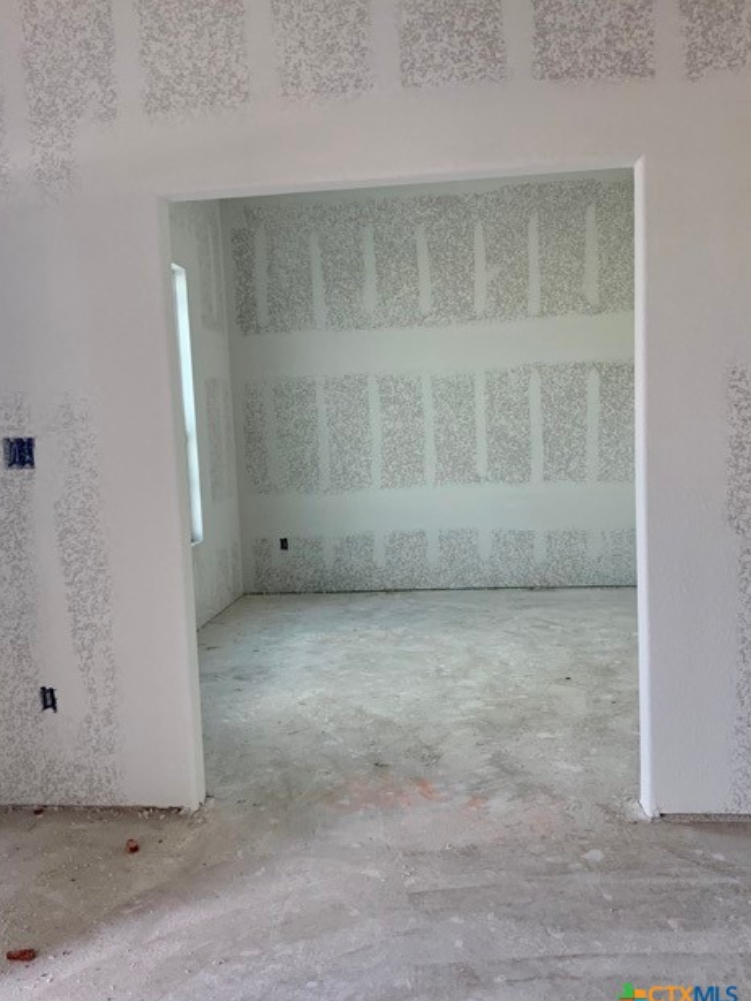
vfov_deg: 60.0
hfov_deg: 46.8
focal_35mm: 30
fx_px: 868
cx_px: 374
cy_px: 514
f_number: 1.8
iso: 40
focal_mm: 3
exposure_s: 1/122
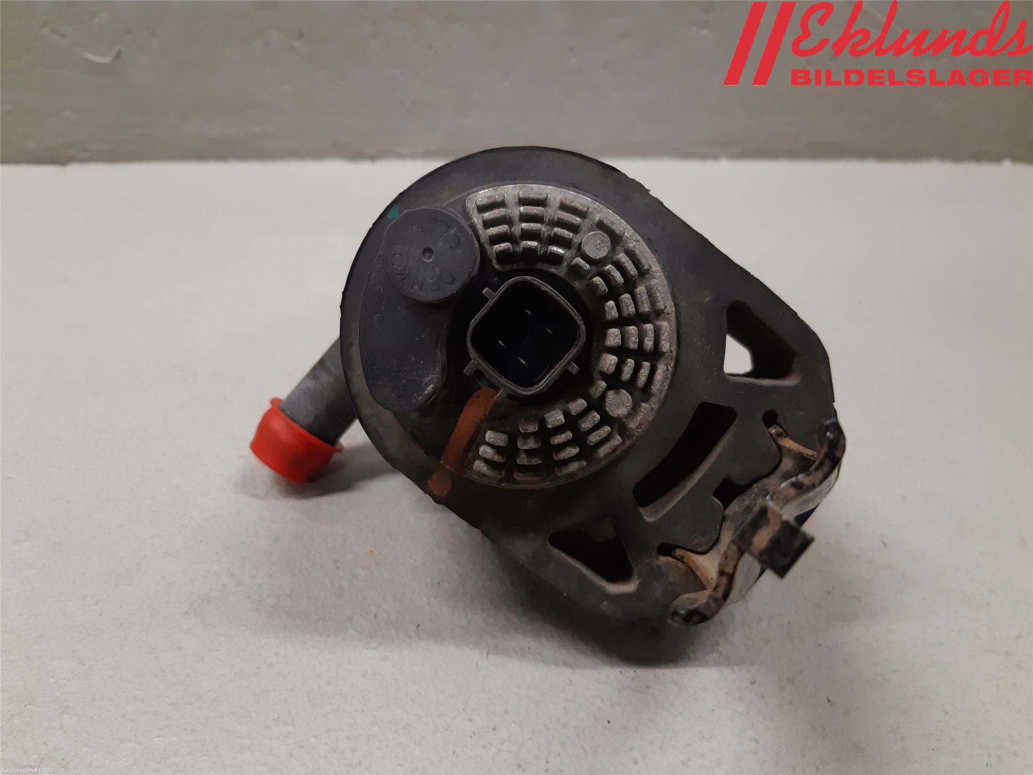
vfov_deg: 53.1
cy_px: 388
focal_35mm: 26
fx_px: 776
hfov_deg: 67.3
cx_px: 516
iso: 125
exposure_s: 1/50
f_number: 1.7
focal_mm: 3.93
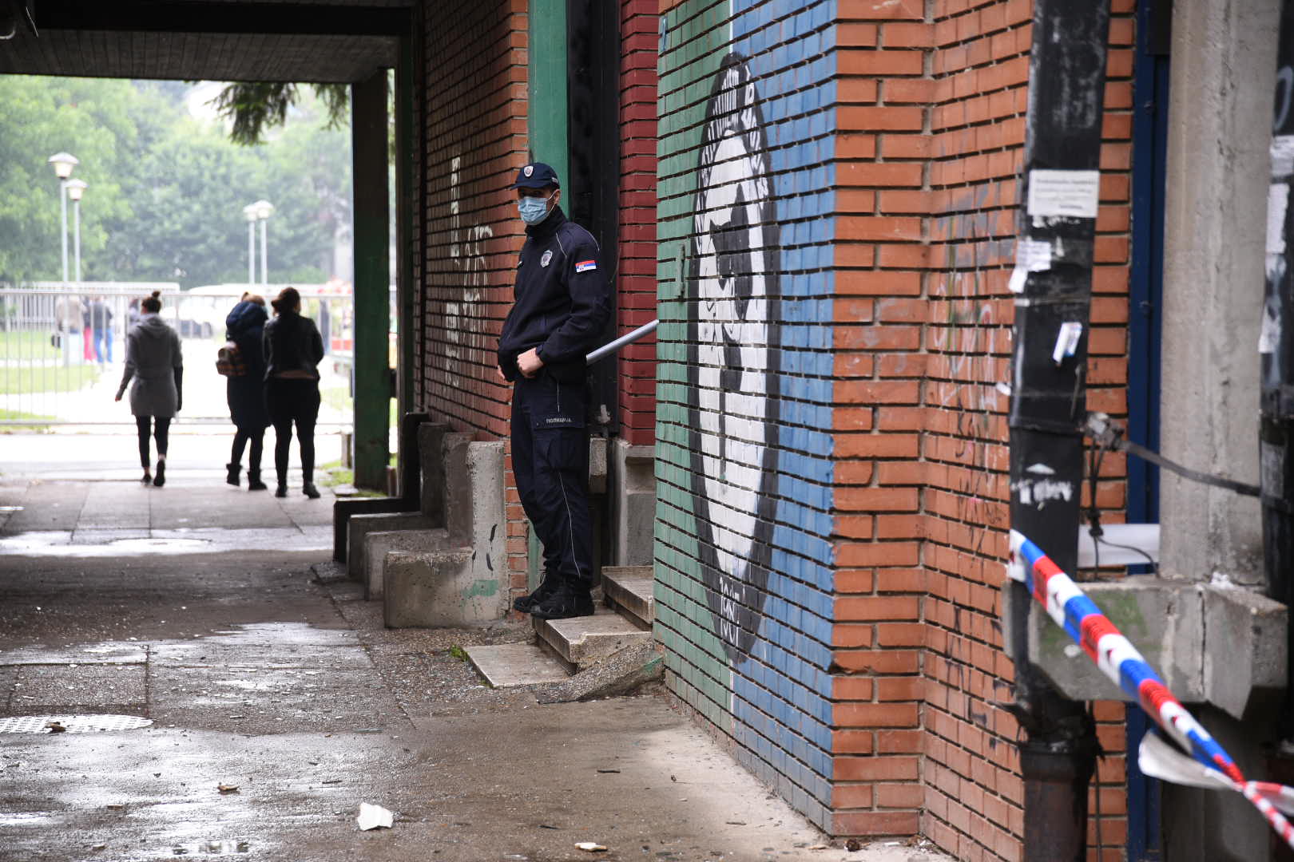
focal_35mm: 105
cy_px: 431
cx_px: 647
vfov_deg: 13.0
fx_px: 3774
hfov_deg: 19.5
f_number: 4
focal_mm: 105
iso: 1000
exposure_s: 1/400
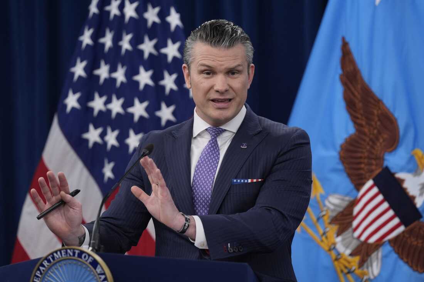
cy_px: 141
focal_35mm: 300
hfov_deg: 6.9
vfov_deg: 4.6
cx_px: 212
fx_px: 3533
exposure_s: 1/1250
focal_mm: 300
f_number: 3.5
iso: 2000
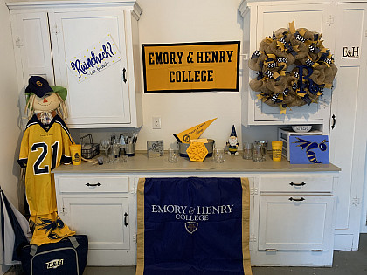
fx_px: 276
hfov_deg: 67.3
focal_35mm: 26
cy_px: 138
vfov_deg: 53.1
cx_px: 184
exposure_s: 1/60
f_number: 1.8
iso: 320
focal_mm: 4.25
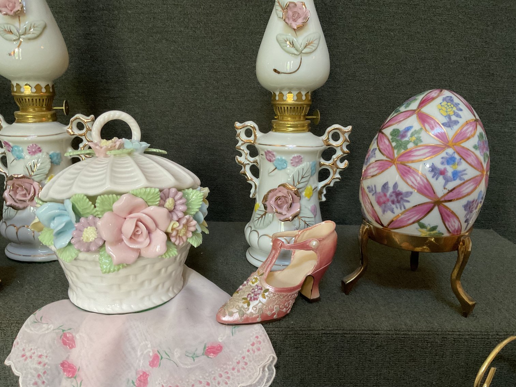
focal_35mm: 29
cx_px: 258
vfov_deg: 48.2
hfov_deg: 61.7
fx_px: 432
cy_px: 194
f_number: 1.8
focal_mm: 3
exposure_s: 1/60
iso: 200
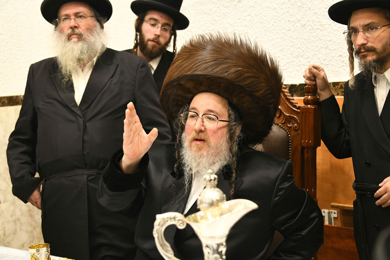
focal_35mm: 62
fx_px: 672
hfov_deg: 32.4
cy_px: 130
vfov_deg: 21.9
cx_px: 195
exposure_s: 1/250
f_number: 5.6
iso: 2500
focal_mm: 62
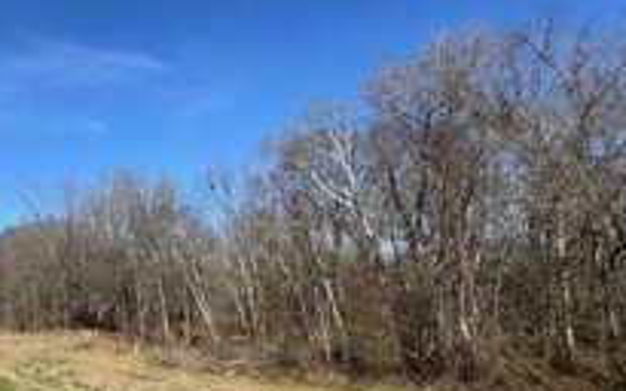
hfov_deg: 54.4
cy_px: 257
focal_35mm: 29
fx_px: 495
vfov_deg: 42.6
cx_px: 40
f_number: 2.2
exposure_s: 1/2273
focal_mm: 2.22
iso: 50
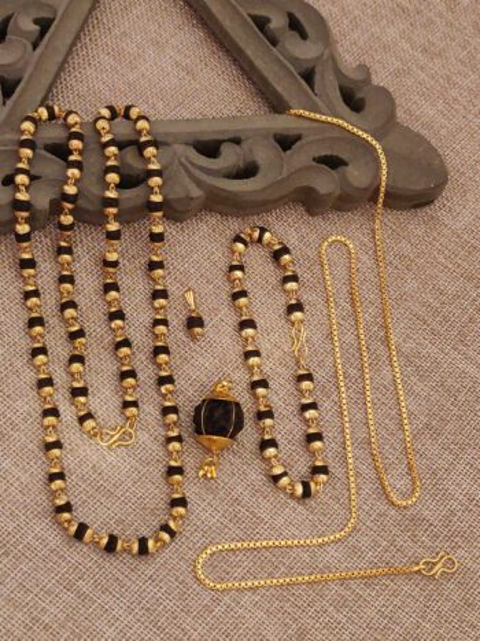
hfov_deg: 54.9
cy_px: 320
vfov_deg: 69.4
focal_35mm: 25
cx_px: 240
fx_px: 462
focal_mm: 4.25
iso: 1000
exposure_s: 1/20
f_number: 1.7
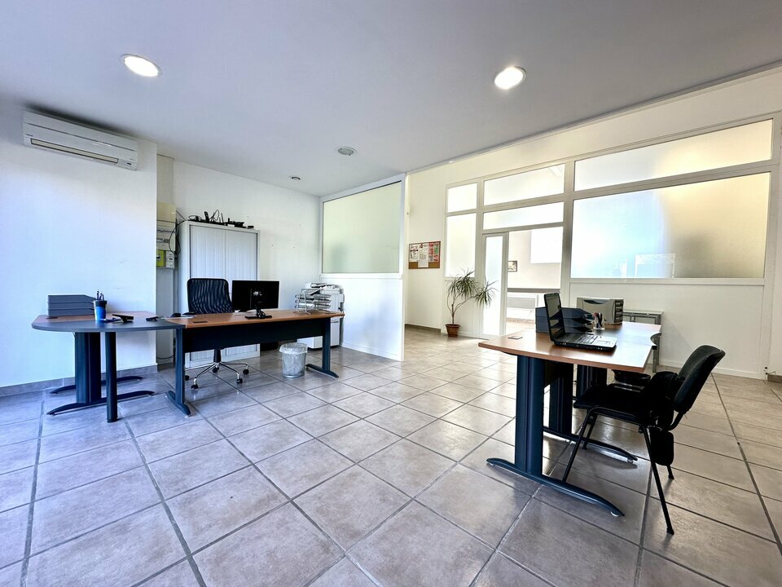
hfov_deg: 102.1
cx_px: 391
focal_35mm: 14
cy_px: 294
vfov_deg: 85.7
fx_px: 316
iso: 64
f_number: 2.2
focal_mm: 2.22
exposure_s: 1/100
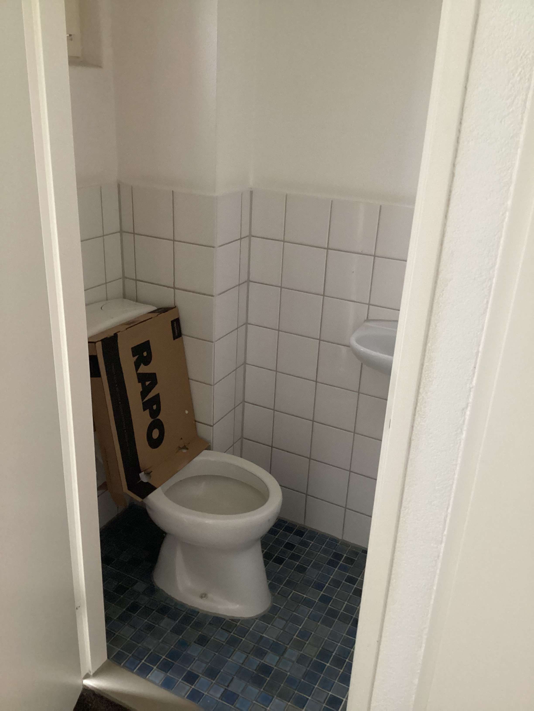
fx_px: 638
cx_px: 267
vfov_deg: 58.4
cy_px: 356
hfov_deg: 45.4
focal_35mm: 31
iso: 500
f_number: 2.4
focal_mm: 3.3
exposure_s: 1/25
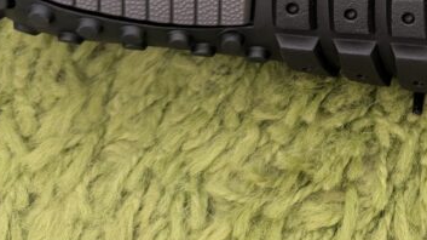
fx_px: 860
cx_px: 486
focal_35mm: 76
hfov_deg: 25.5
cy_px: -98
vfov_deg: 14.9
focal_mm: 6.9
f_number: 1.68
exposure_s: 1/50.9
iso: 600
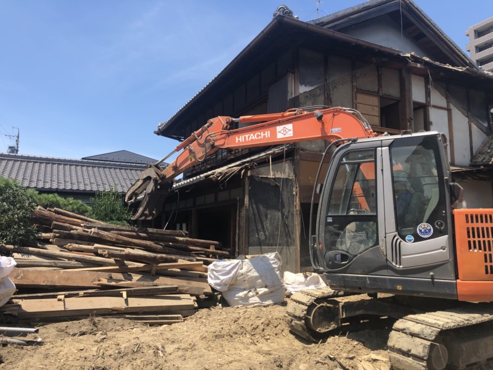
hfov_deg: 63.4
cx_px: 246
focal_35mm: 28
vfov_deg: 49.7
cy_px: 185
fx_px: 399
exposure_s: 1/1200
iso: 20
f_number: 1.8
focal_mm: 3.99
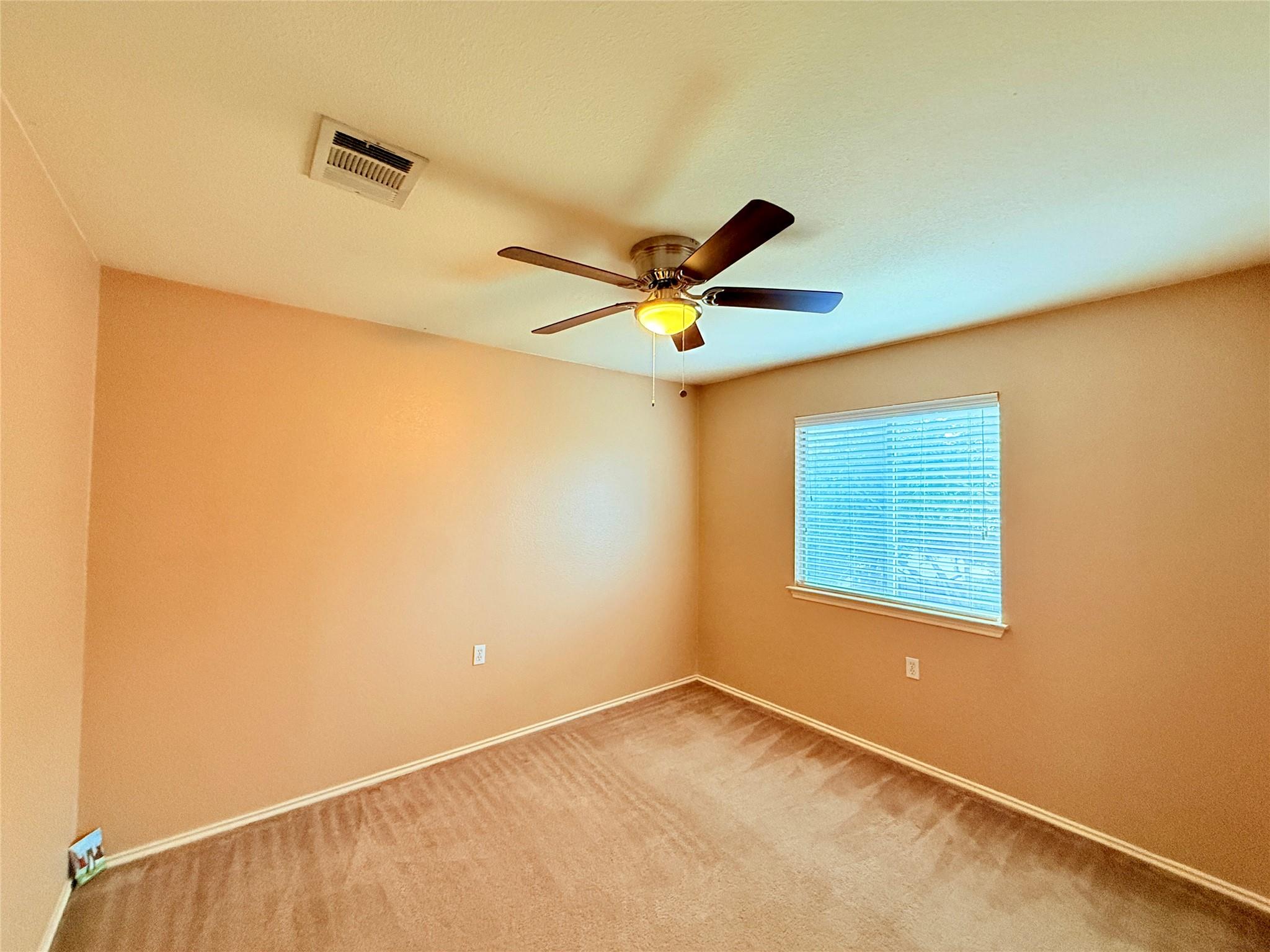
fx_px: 514
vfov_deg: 85.7
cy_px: 476
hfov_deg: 102.1
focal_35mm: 14
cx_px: 635
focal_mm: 2.22
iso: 500
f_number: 2.2
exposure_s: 1/120
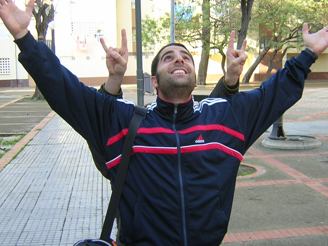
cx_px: 167
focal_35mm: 40
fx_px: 379
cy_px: 113
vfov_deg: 35.9
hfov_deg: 46.8
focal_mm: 4.7
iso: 100
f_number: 2.6
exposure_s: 1/132
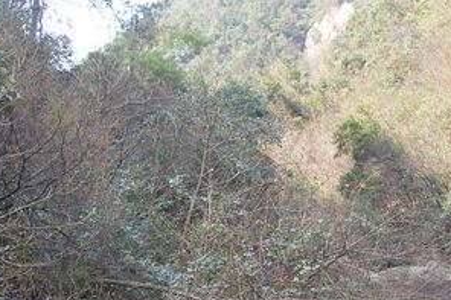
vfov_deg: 14.7
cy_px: 324
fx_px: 1139
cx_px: 317
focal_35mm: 91
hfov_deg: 22.3
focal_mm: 6.3
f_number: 2.8
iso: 80
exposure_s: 1/125
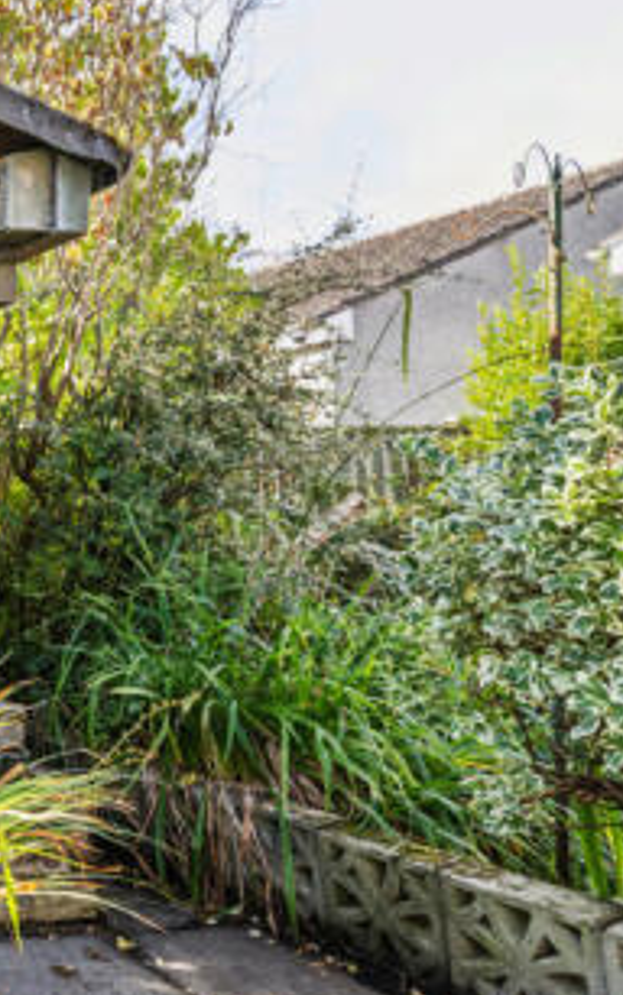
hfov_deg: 25.3
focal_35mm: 37
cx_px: -329
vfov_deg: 52.7
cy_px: 533
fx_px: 1005
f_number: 8
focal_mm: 17
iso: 400
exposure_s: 1/160
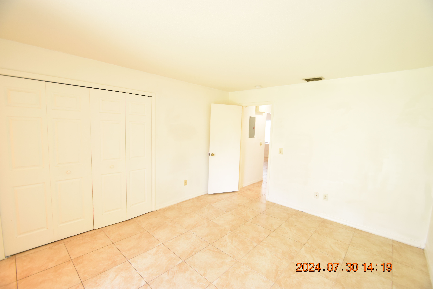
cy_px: 144
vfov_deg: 77.3
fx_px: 180
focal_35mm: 15
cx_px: 216
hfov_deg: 100.4
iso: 800
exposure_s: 1/60
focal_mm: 10
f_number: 4
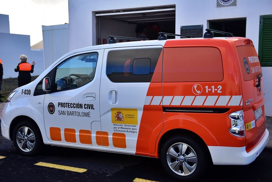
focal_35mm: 46
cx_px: 137
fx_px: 347
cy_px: 89
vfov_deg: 29.2
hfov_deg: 42.8
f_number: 2.8
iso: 320
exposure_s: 1/1000
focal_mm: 45
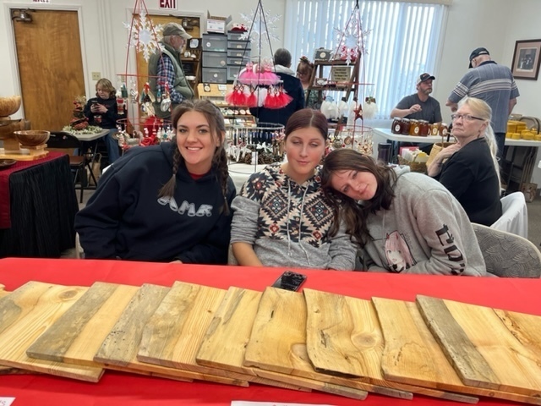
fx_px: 406
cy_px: 203
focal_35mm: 26
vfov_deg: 53.1
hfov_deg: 67.3
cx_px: 270
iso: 100
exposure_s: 1/120
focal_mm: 5.1
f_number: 1.6
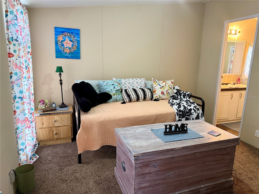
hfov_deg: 71.6
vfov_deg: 56.8
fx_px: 180
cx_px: 130
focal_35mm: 24
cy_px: 97
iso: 250
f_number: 1.78
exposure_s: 1/60
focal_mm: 6.76
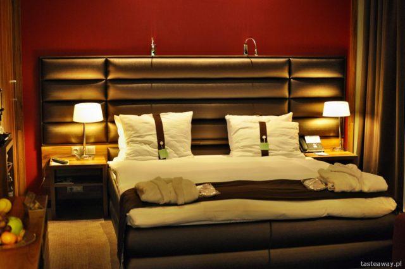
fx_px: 590
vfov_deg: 25.7
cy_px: 134
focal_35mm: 52
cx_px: 202
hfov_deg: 37.9
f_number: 3.5
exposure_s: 1/50
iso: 800
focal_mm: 35
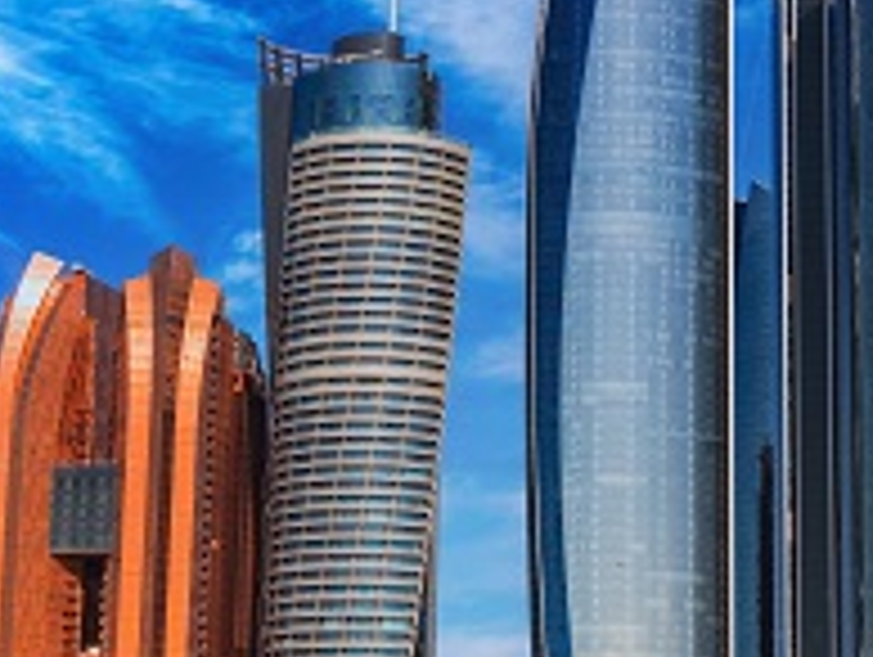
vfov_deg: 15.0
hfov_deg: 19.8
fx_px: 2500
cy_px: 299
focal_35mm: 99
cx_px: 554
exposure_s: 1/500
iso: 200
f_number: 11
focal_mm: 40
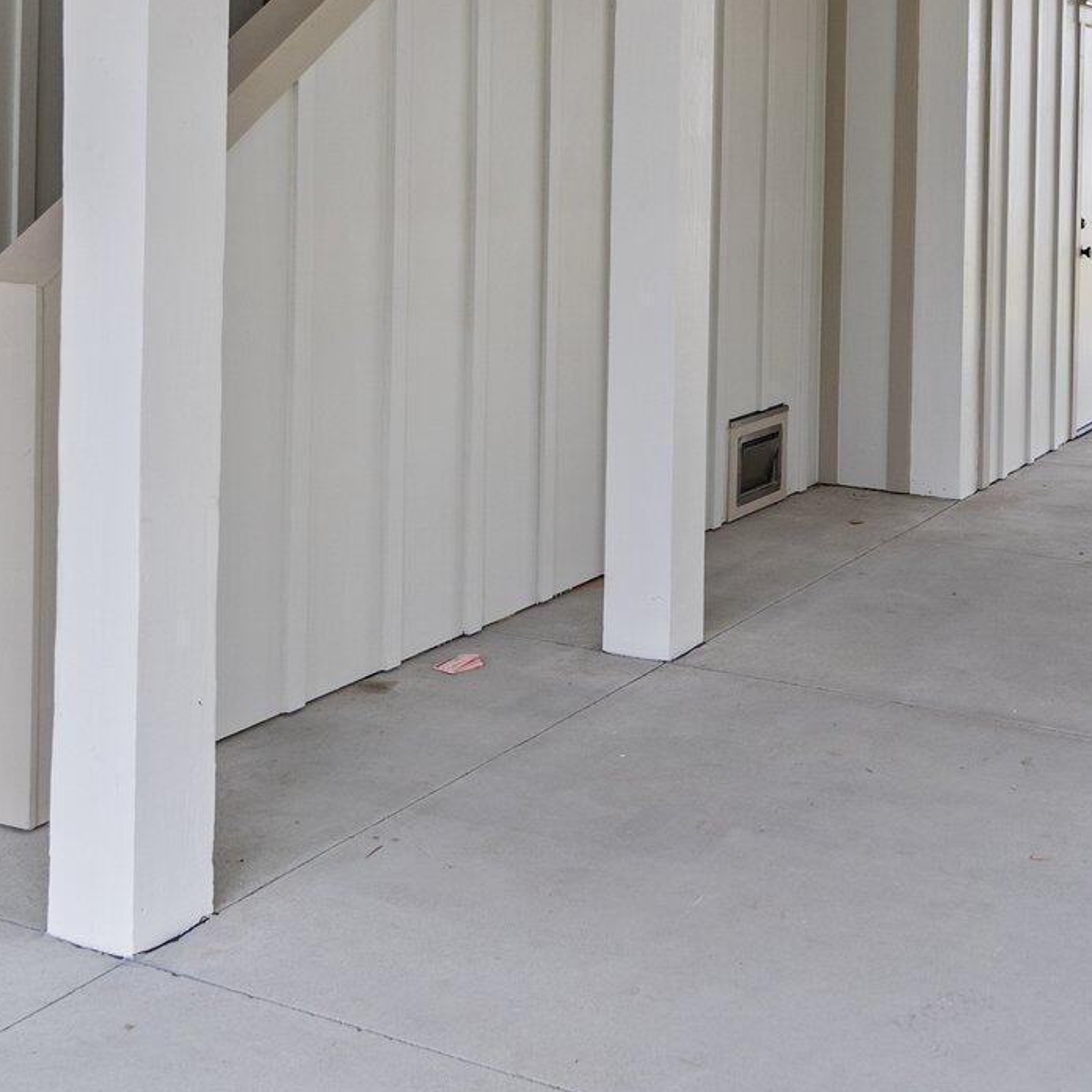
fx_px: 1785
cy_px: 134
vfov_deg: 32.5
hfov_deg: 33.7
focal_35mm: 50
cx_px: 730
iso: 200
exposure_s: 1/100
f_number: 2.8
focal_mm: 20
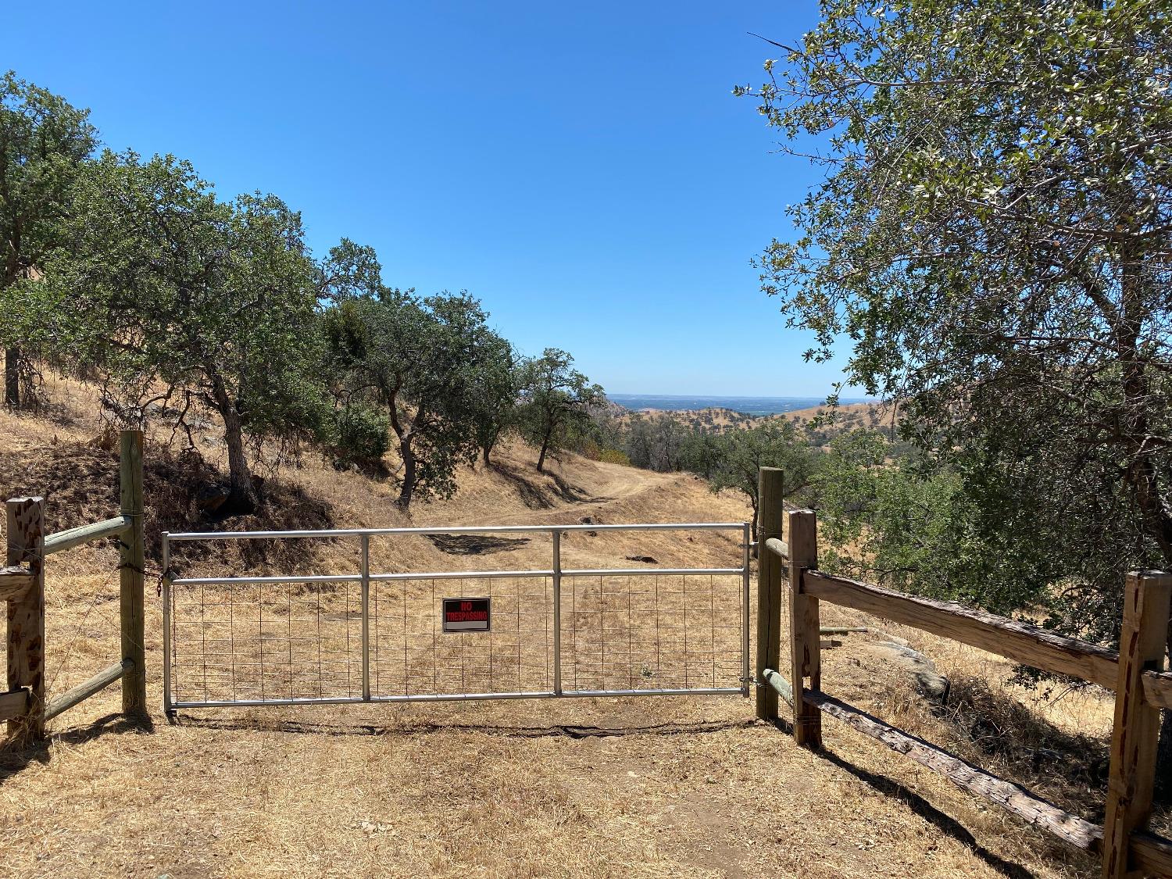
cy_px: 440
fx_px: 880
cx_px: 586
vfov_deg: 53.1
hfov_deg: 67.3
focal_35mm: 26
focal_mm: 4.25
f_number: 1.8
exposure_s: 1/2890
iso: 32
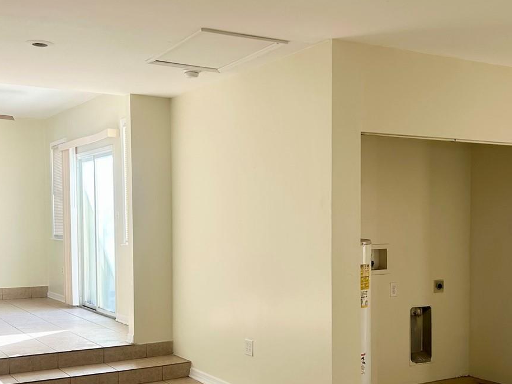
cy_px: 248
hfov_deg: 39.6
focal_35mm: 48
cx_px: 276
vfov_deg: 30.1
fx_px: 710
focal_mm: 5.7
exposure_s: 1/202
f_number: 1.5
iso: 40
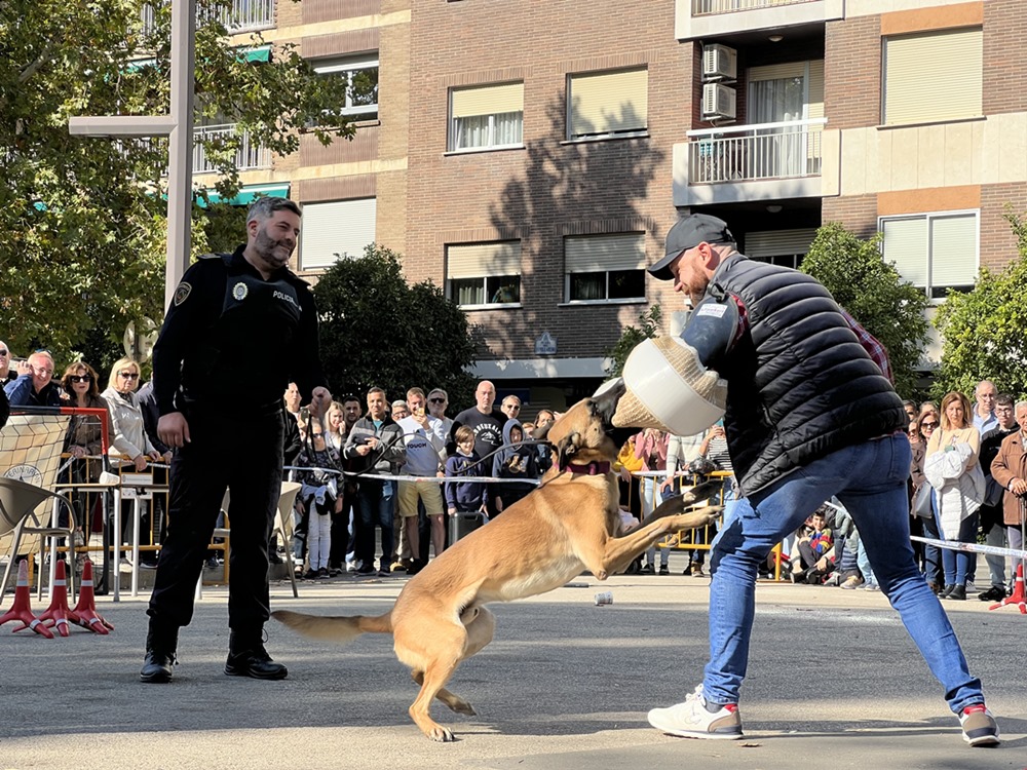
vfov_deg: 19.1
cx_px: 514
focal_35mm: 77
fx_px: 2284
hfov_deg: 25.3
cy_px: 385
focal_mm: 9
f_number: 2.8
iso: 32
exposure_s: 1/382
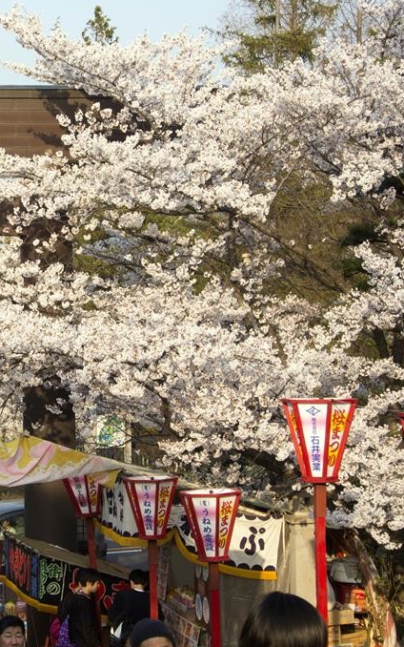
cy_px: 325
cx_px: -5
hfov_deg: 11.7
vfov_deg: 18.8
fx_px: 1955
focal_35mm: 111
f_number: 5.6
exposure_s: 1/250
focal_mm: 26.7
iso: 100
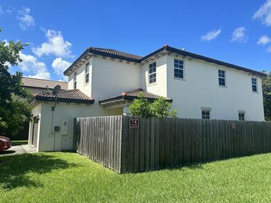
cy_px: 101
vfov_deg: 54.9
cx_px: 137
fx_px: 196
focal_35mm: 25
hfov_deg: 69.4
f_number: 1.78
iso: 80
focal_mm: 6.86
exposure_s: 1/3717
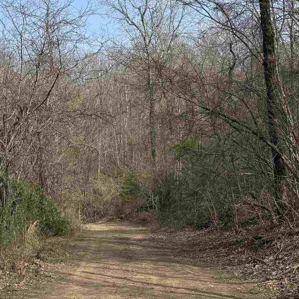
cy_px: 61
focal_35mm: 66
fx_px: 645
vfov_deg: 25.7
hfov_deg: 25.9
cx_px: 93
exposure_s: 1/3759
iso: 80
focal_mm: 6.76
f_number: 1.78
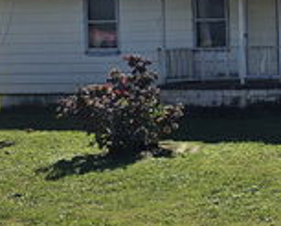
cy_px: 75
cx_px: 397
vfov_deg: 20.4
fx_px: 625
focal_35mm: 75
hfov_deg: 21.9
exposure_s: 1/1005
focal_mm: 6.3
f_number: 1.7
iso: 10
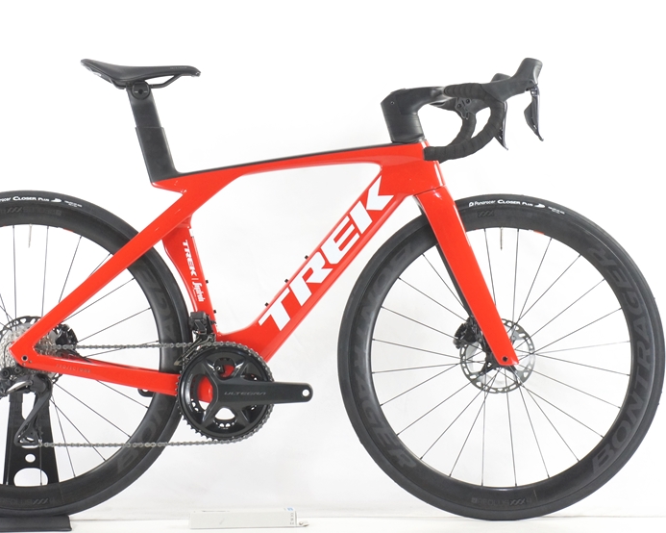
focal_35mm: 101
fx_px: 1983
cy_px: 263
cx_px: 260
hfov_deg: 19.0
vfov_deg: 15.3
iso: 1600
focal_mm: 55
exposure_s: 1/40
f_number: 10
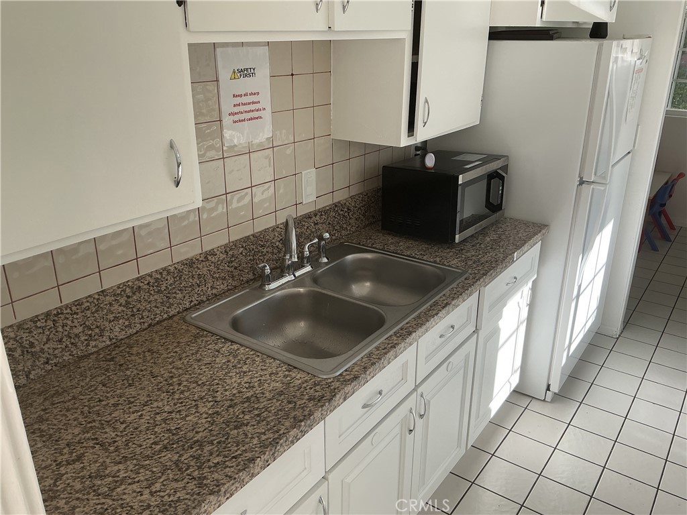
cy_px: 258
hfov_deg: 61.7
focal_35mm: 29
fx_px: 576
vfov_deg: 48.2
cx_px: 344
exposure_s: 1/183
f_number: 1.8
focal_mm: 3
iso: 20
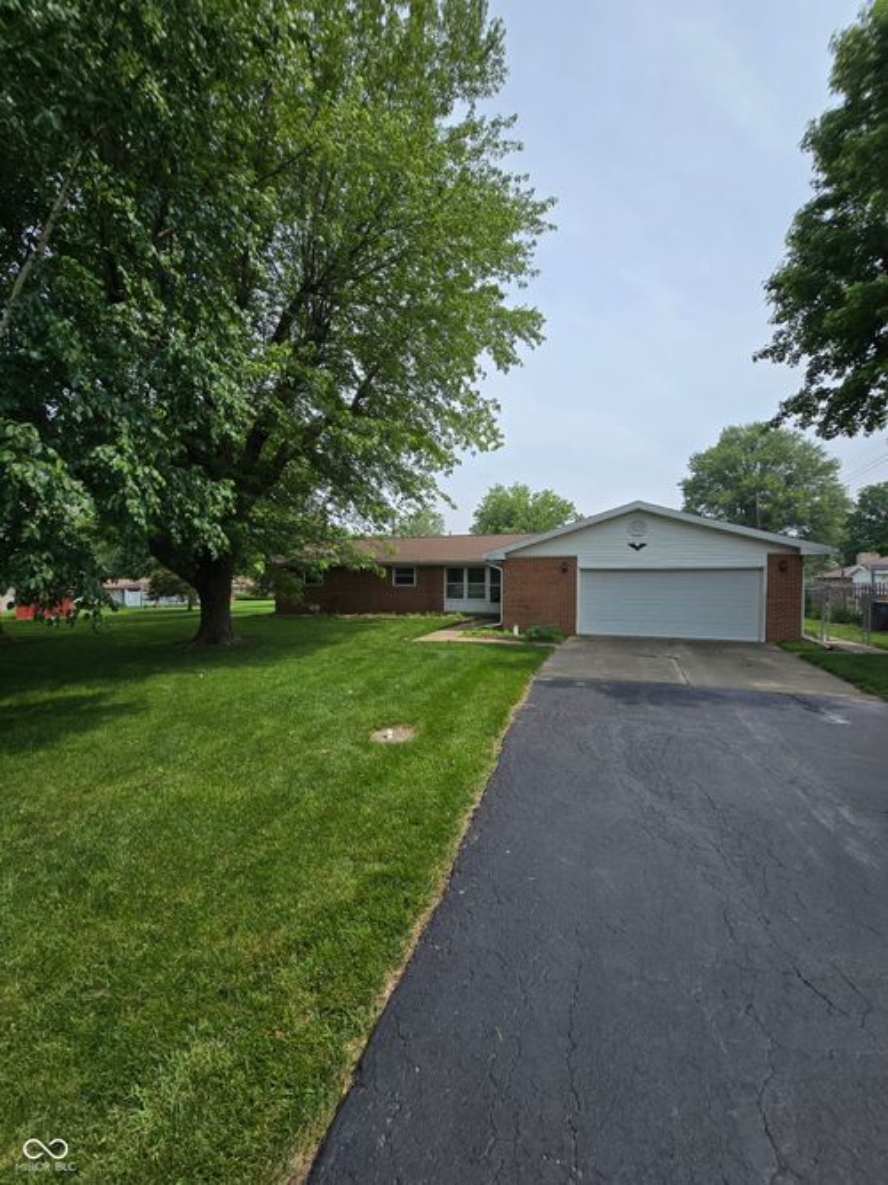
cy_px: 592
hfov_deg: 89.9
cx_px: 444
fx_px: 445
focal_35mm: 13
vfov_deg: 106.2
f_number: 2.2
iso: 50
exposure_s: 1/2094
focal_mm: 2.2
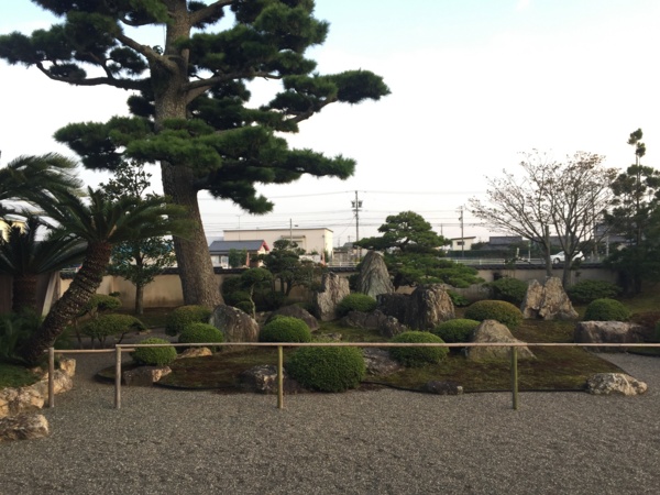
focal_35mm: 29
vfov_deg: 48.2
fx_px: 553
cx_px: 330
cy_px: 248
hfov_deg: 61.7
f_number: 2.2
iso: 32
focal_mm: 4.15
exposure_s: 1/150
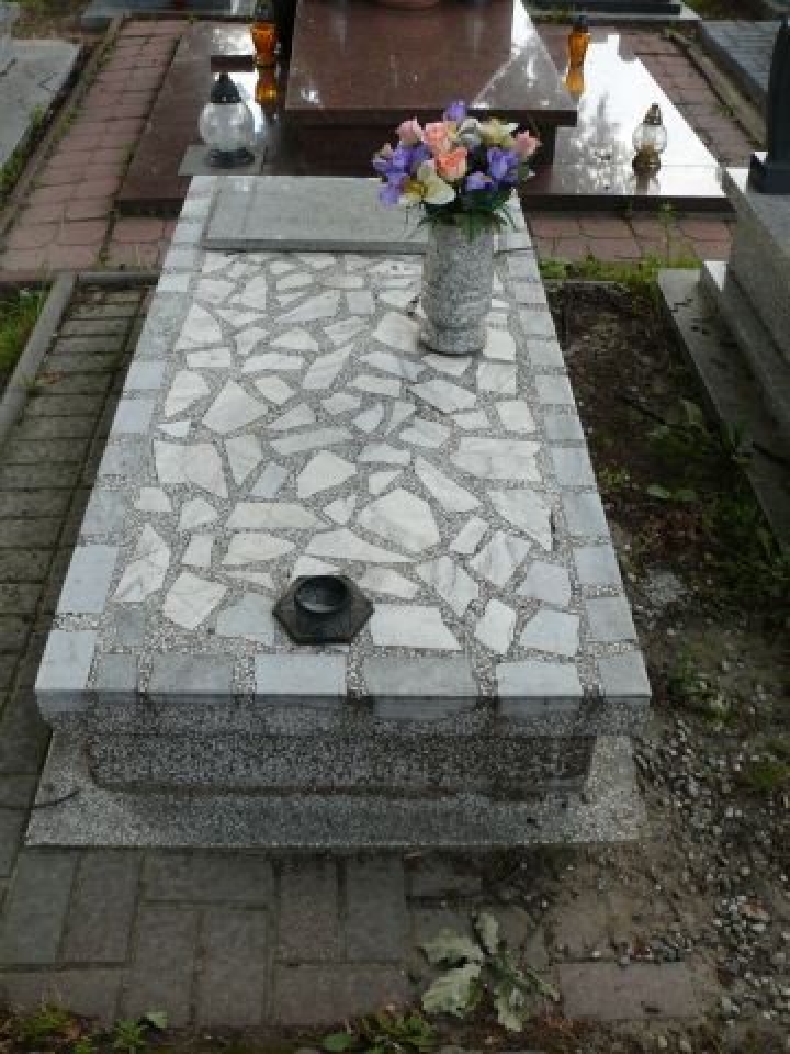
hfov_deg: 40.7
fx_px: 1065
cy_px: 527
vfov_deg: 52.6
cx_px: 395
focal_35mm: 35
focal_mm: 7.4
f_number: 3.6
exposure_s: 1/100
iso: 100
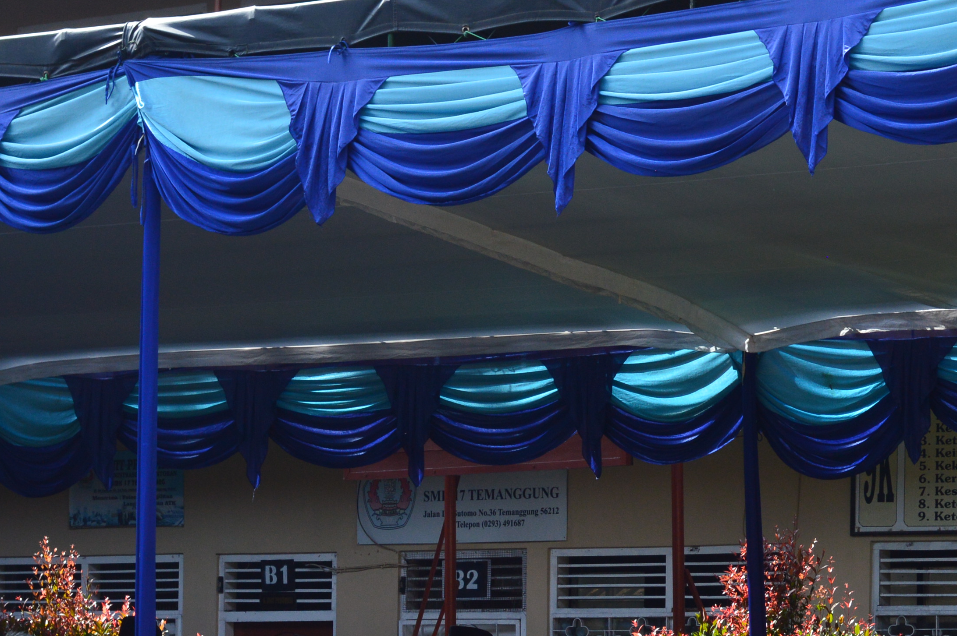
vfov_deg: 8.8
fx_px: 4117
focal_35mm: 155
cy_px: 602
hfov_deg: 13.2
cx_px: 620
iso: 400
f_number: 10
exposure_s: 1/320
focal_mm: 50
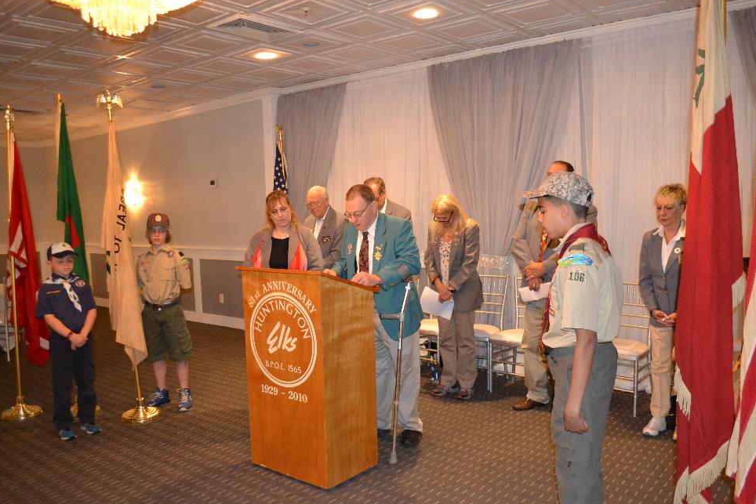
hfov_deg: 65.5
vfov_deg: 46.4
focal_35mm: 28
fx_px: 588
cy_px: 258
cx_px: 388
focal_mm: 18
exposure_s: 1/60
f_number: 3.5
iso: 3200
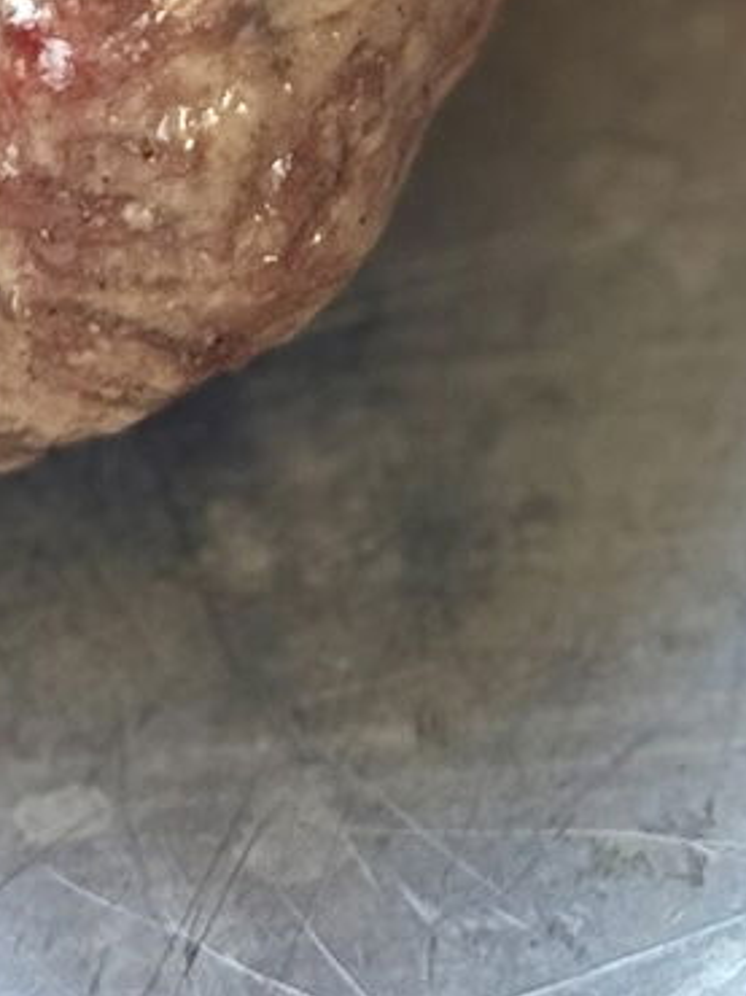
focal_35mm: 266
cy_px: -1281
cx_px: 272
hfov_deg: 5.6
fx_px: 7652
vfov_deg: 7.1
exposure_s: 1/182
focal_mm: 6.76
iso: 64
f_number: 1.78
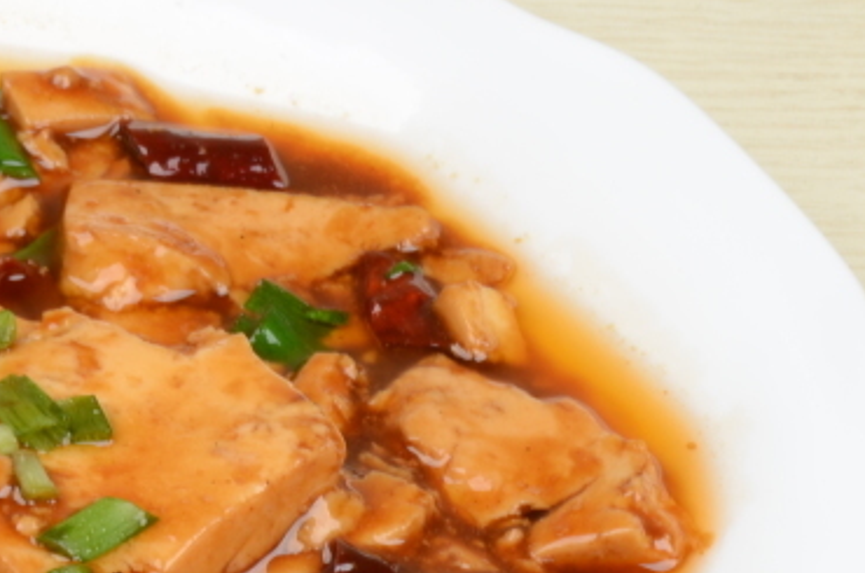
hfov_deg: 6.6
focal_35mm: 311
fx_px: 7466
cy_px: 580
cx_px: -175
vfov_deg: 4.4
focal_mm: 75
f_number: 20
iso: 160
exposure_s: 1/125
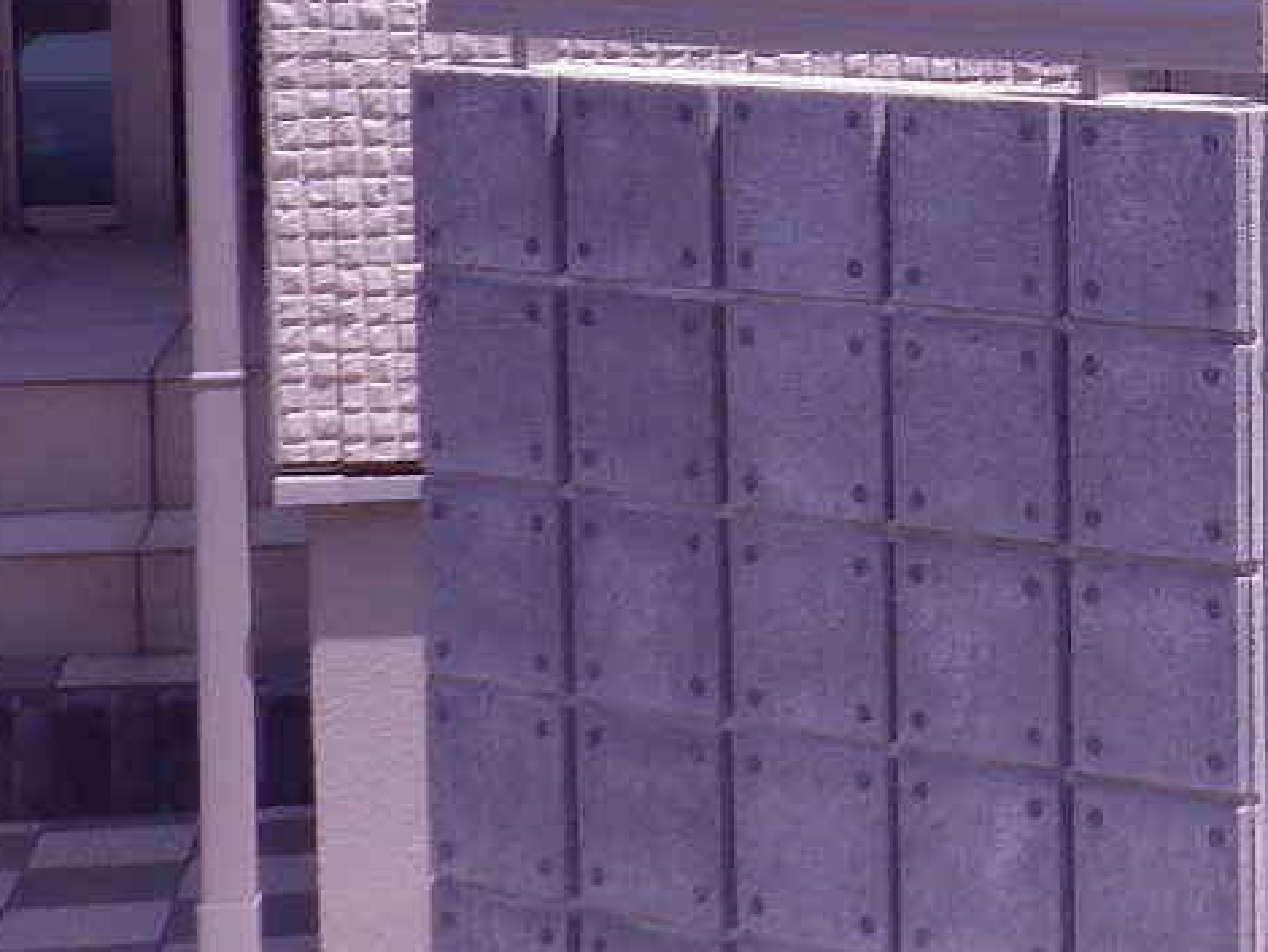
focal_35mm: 122
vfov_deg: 12.1
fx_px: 4471
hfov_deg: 15.2
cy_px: 200
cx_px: 1751
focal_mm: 5
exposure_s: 1/640
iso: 125
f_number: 4.2
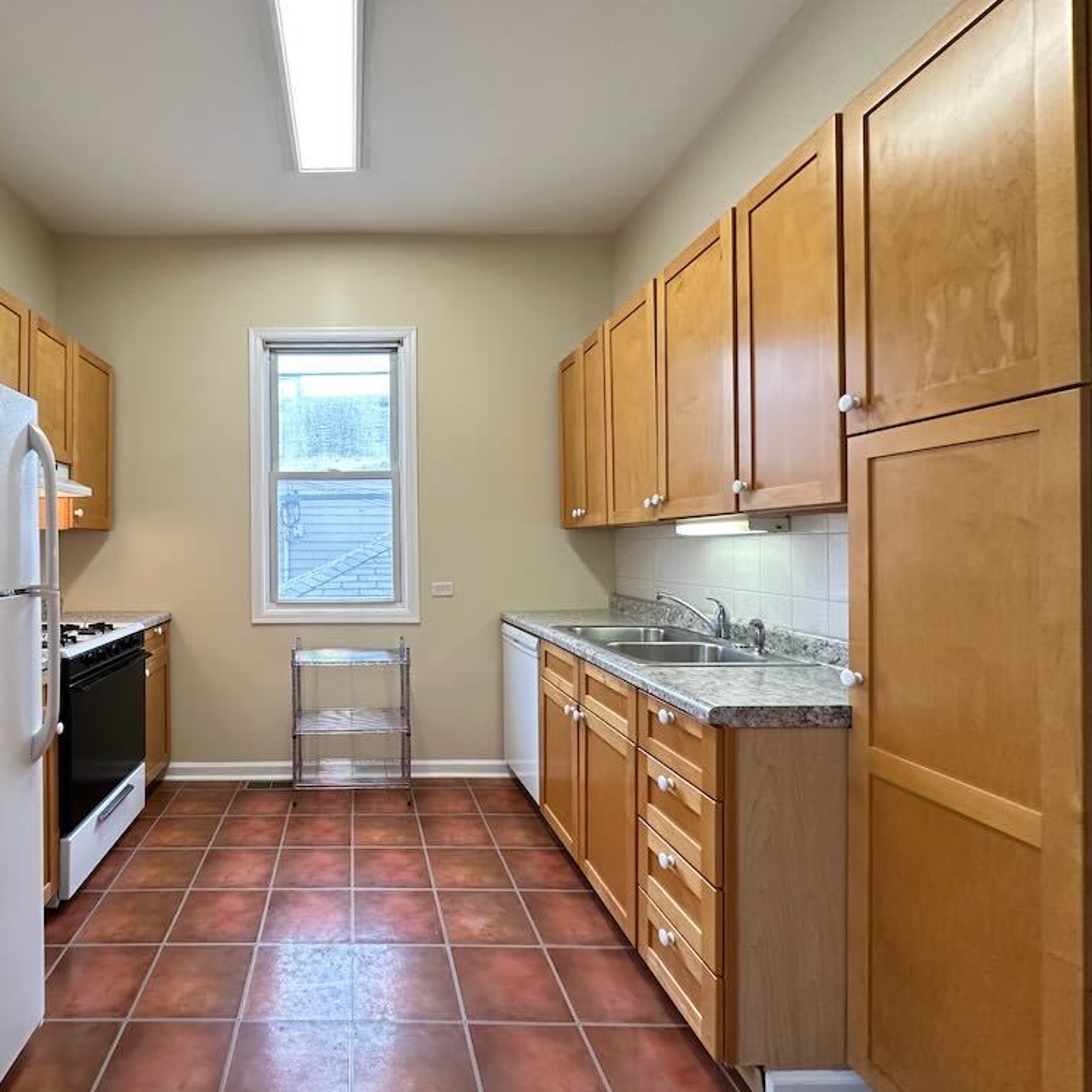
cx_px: 347
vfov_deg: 84.0
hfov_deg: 80.6
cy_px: 542
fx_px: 607
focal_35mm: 17
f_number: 2.2
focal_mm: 2.22
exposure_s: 1/120
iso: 320
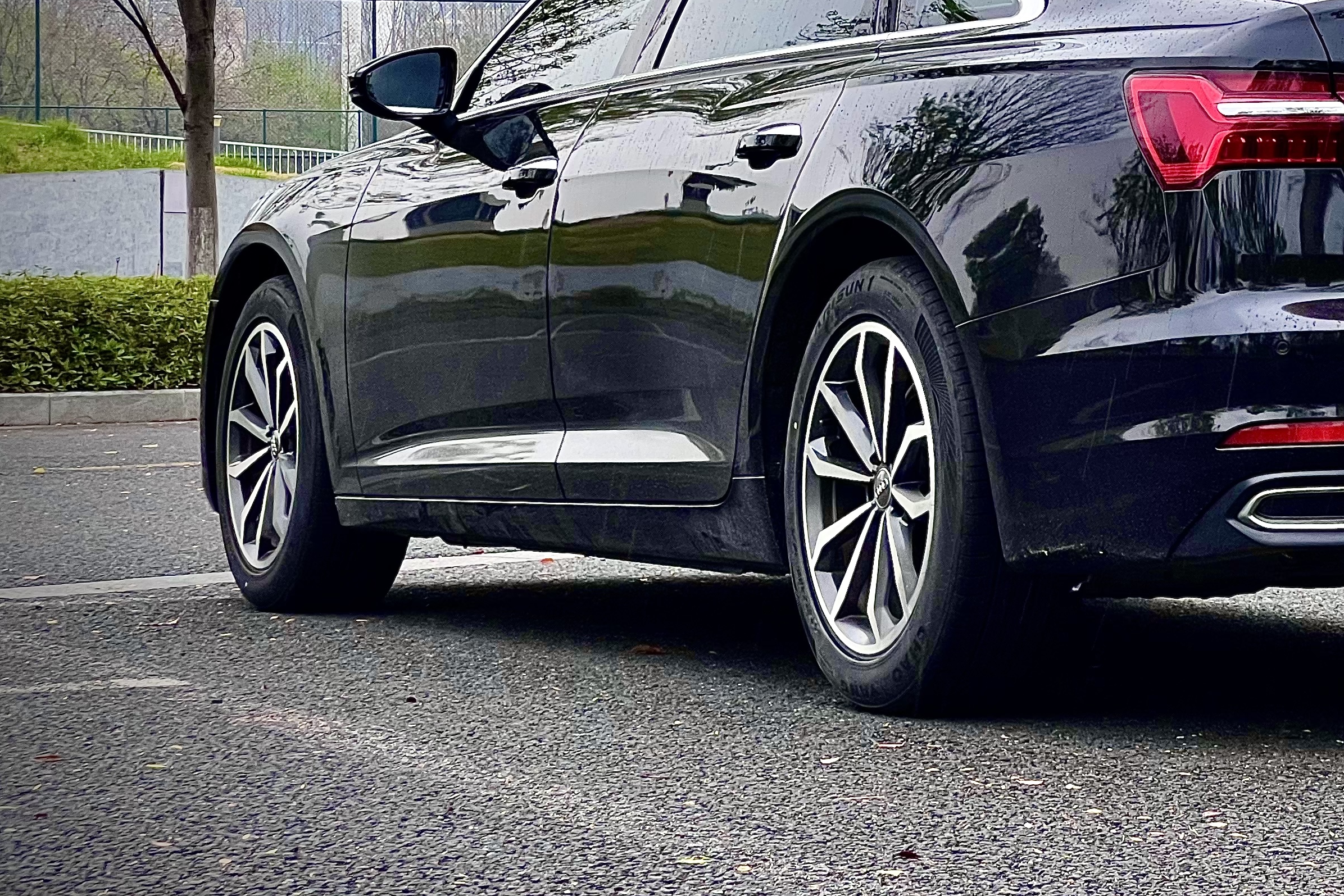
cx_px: 1131
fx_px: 5040
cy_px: 161
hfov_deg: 15.1
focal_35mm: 135
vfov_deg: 10.1
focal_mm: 9
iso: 40
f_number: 2.8
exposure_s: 1/99
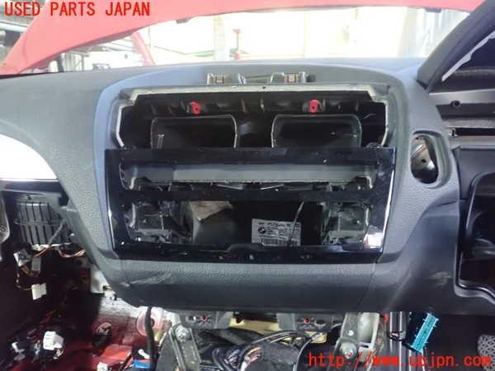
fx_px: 429
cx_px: 248
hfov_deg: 60.0
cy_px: 186
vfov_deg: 46.8
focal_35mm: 30
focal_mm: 5.5
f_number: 2.3
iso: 1600
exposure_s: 1/20
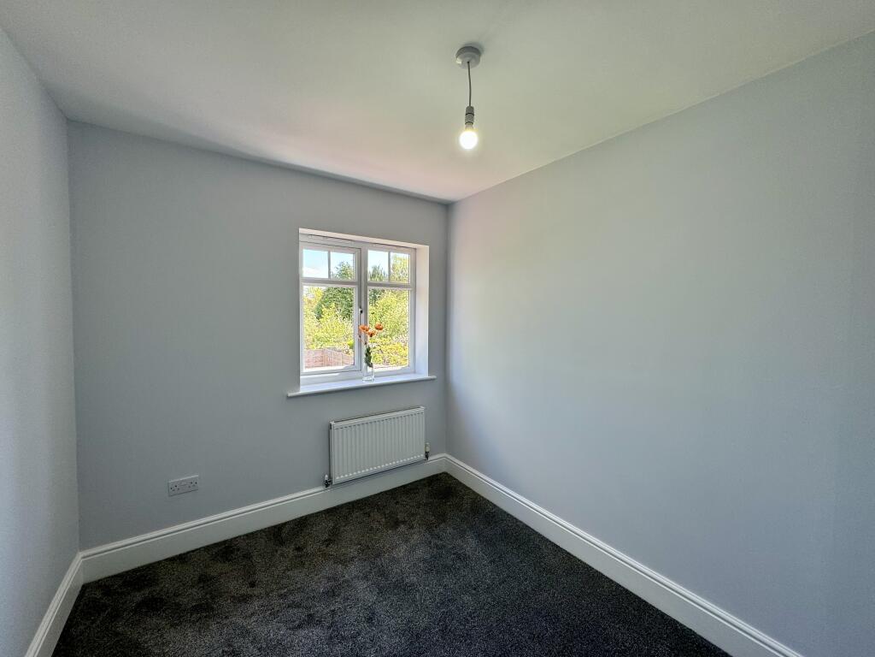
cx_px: 438
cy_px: 328
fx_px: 354
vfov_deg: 85.7
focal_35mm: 14
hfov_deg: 102.1
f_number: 2.2
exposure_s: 1/99
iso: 50
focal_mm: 2.22
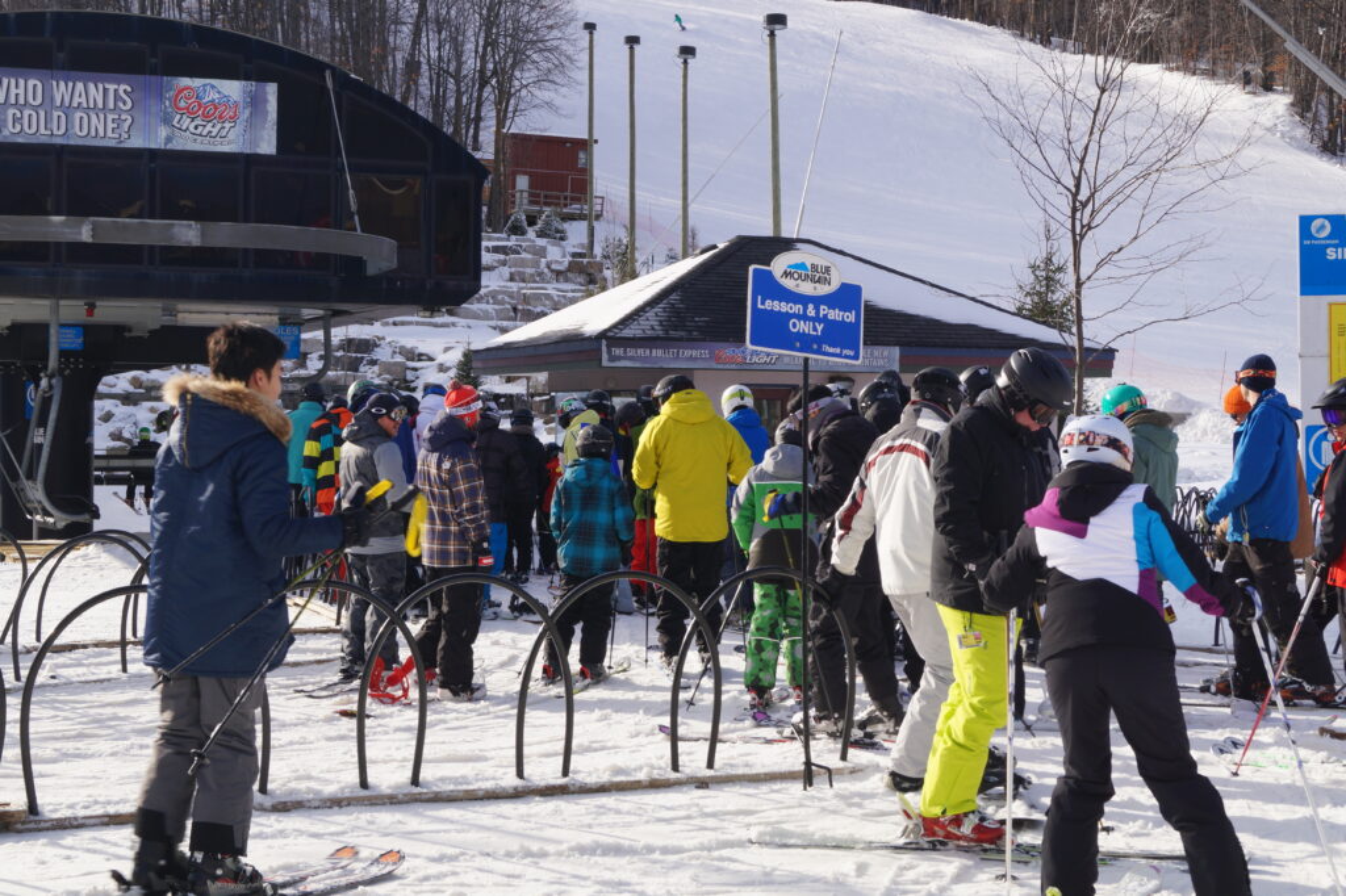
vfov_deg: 25.7
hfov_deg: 37.9
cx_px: 673
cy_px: 448
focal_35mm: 52
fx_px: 1962
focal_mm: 35
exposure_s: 1/100
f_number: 14
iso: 100
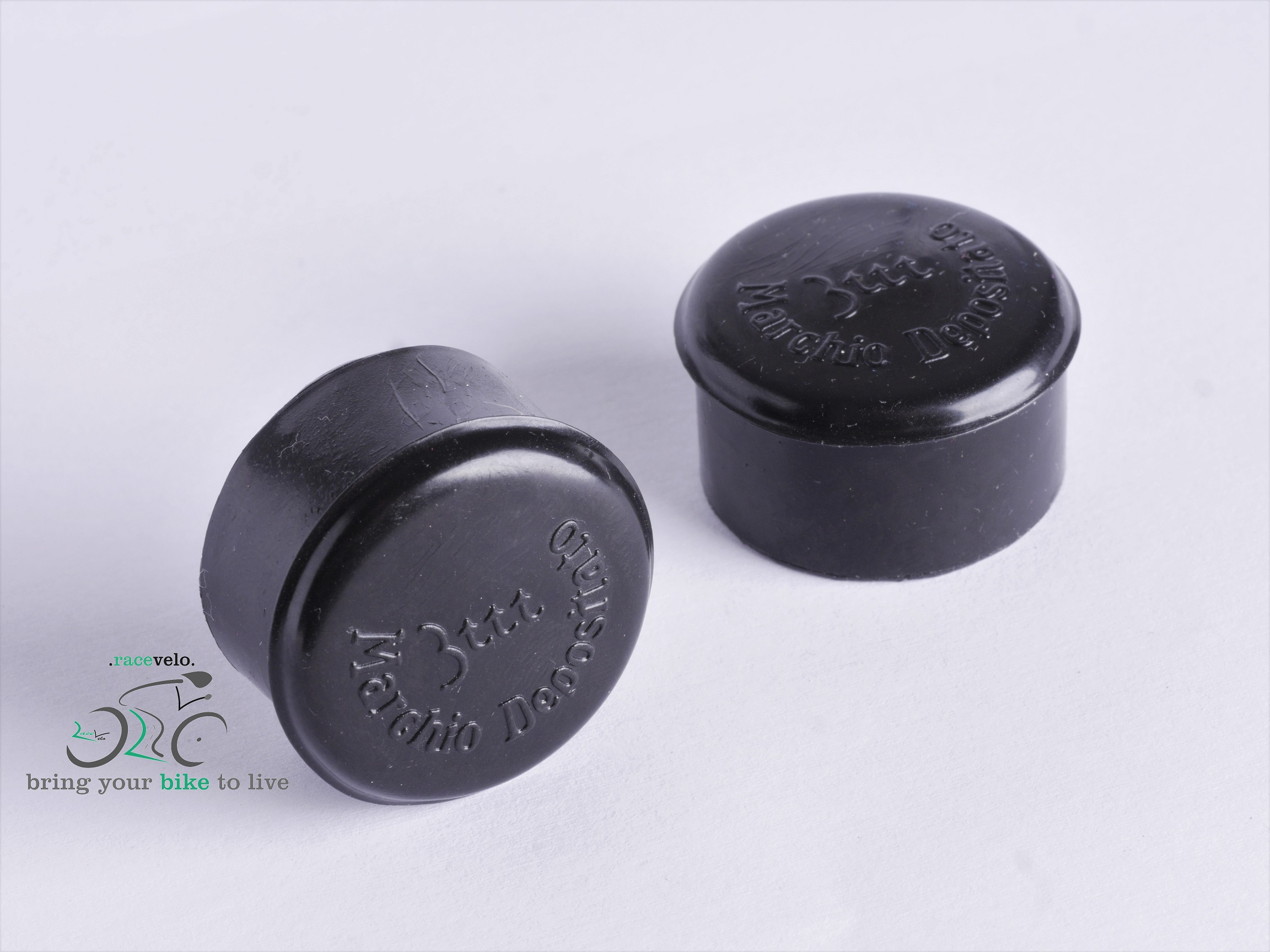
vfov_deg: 12.3
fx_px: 4403
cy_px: 476
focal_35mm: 120
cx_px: 635
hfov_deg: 16.4
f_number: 14
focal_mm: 60
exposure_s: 1/160
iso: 200
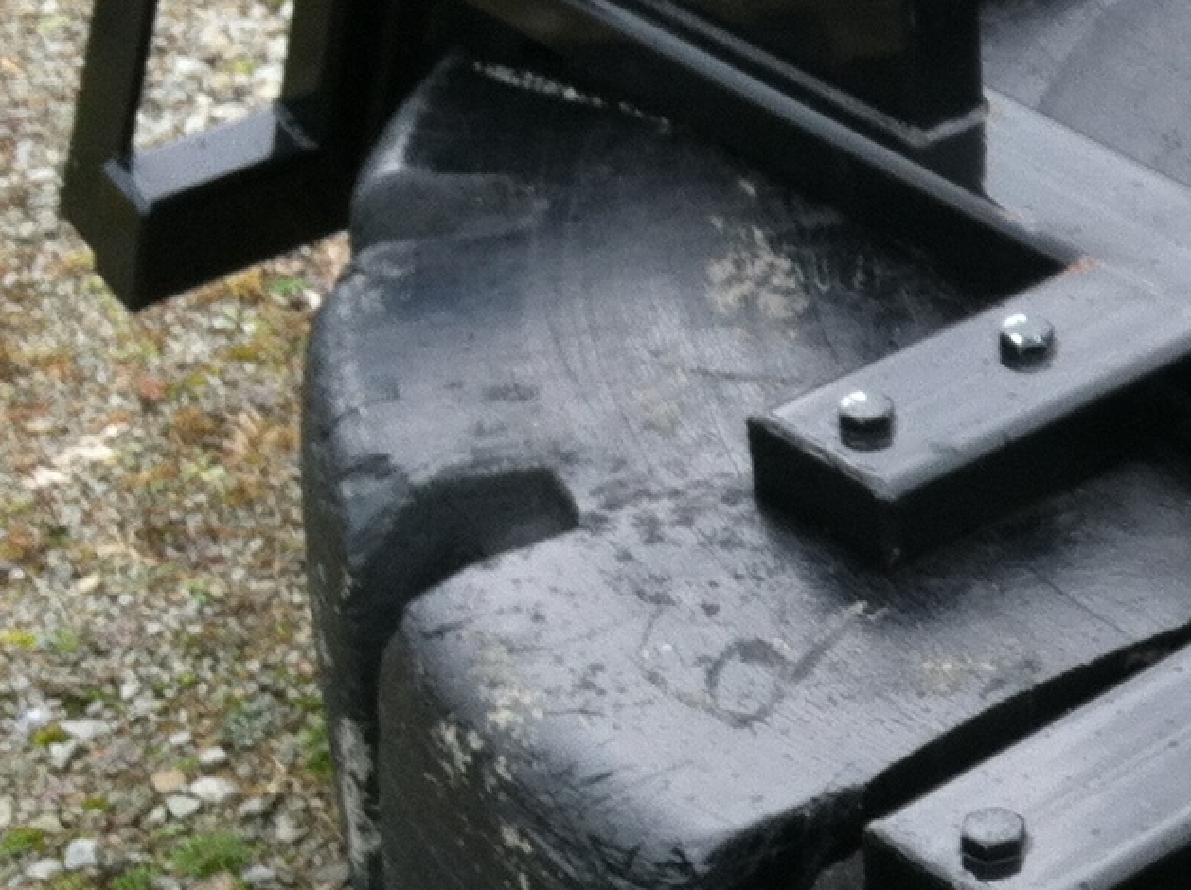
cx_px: 1630
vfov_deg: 13.0
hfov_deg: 16.2
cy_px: 481
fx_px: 3917
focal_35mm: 114
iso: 80
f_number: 2.8
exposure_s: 1/120
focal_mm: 3.85
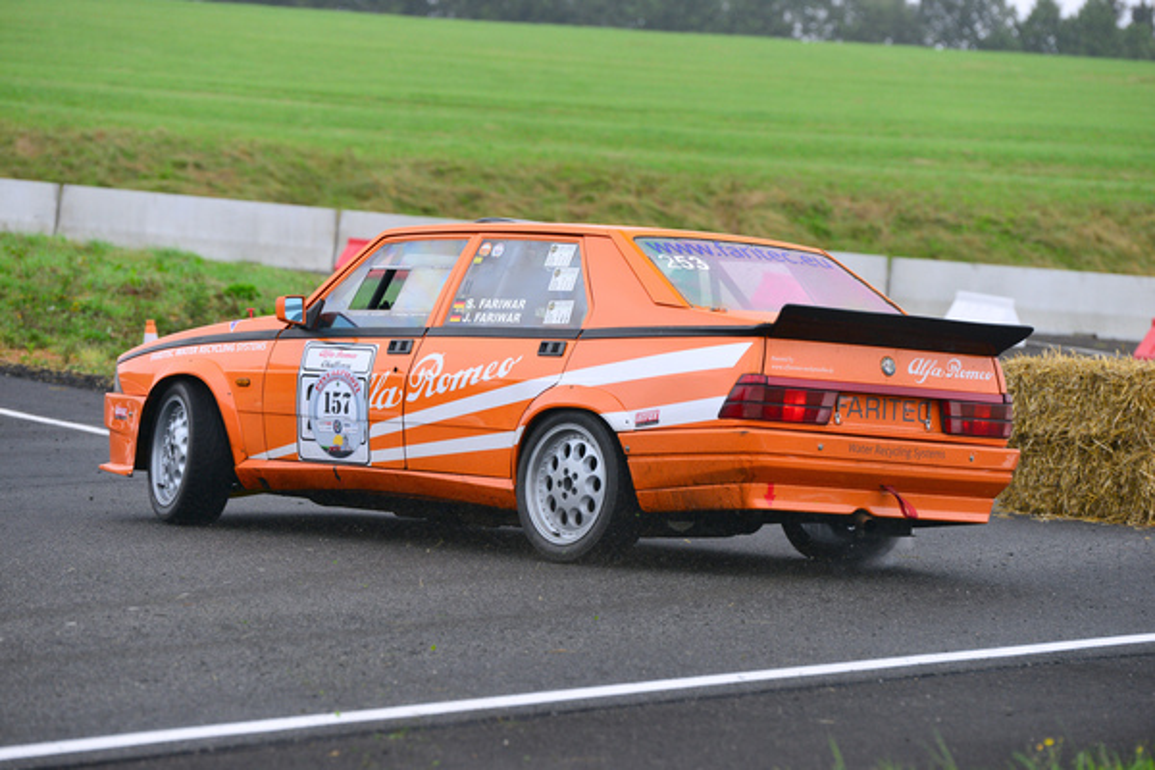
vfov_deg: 8.9
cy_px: 385
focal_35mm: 155
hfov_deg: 13.2
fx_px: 4973
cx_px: 578
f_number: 4.5
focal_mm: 155
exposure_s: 1/500
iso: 1250
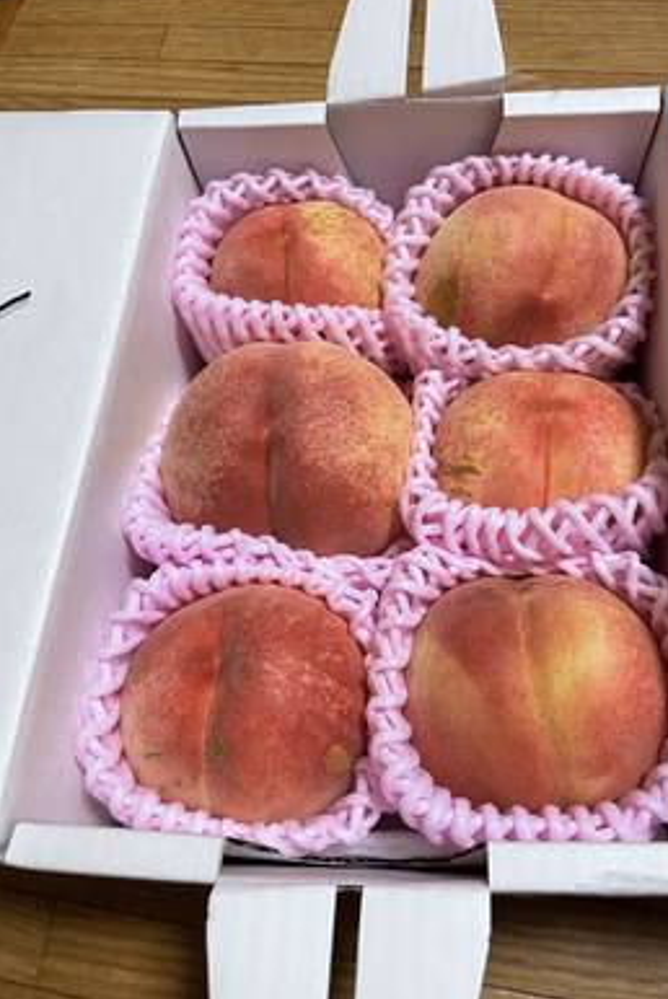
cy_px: 487
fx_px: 778
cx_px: 383
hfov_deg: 46.3
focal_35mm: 28
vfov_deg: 65.4
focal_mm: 4.2
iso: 100
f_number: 1.6
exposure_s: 1/50
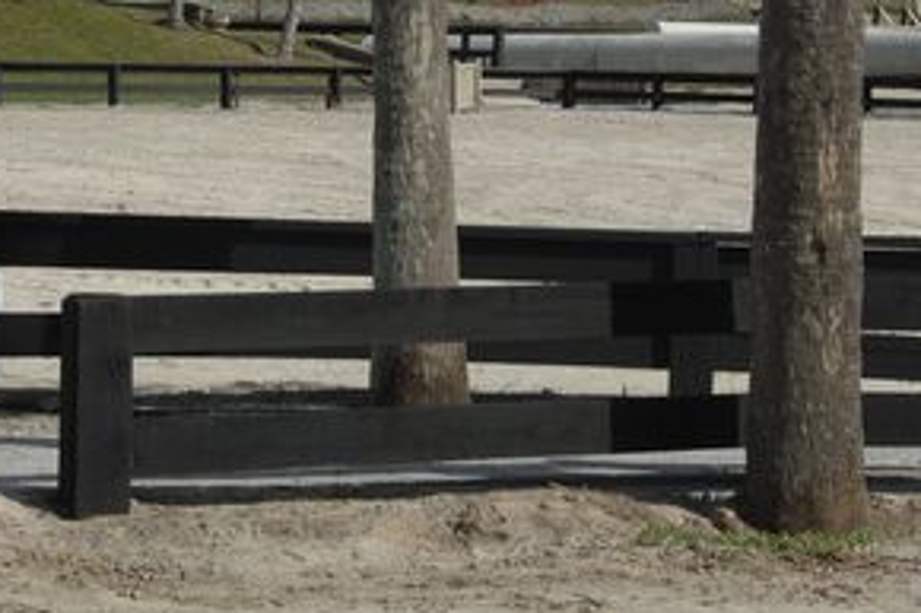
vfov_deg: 8.0
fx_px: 4398
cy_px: 113
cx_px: 311
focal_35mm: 172
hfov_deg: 11.9
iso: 200
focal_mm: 52
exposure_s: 1/500
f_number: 9.5
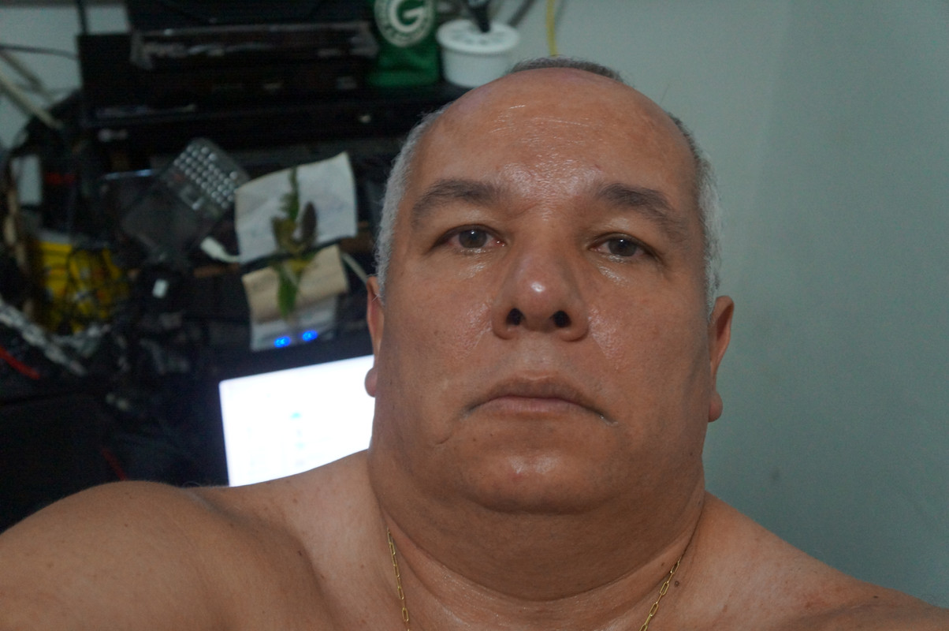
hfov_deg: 45.0
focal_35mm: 44
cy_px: 316
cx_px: 474
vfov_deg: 30.8
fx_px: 1145
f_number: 4
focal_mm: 29
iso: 3200
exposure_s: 1/80
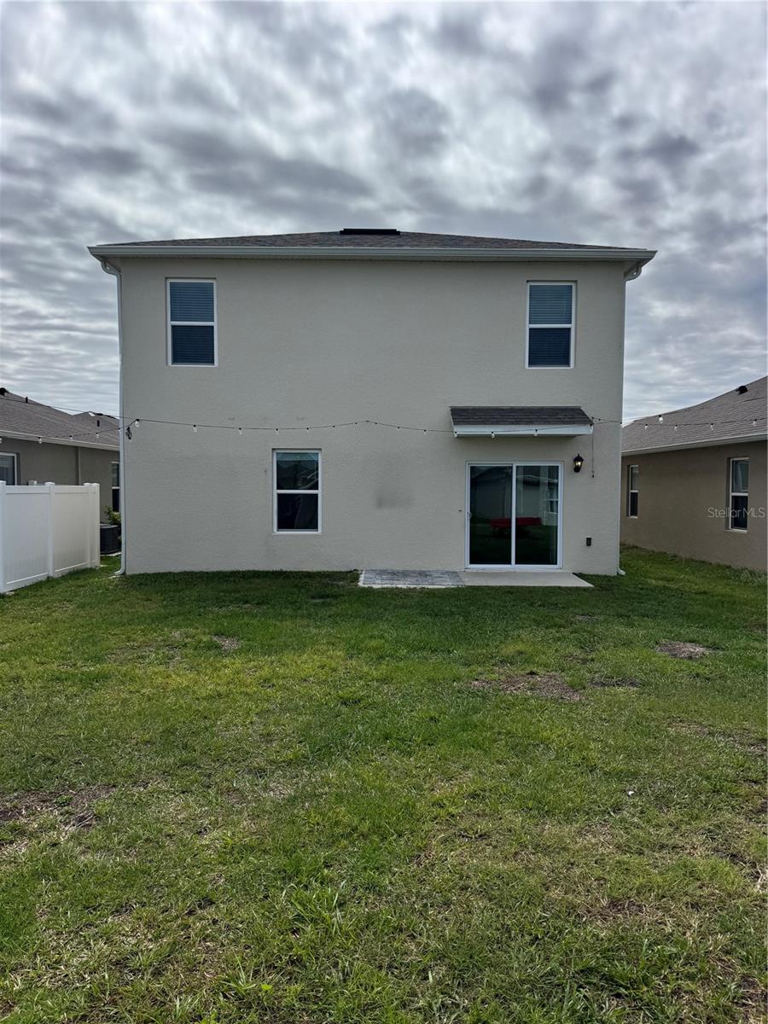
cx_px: 384
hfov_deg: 56.8
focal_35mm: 24
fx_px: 710
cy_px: 512
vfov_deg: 71.6
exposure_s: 1/9009
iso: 80
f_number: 1.78
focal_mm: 6.76
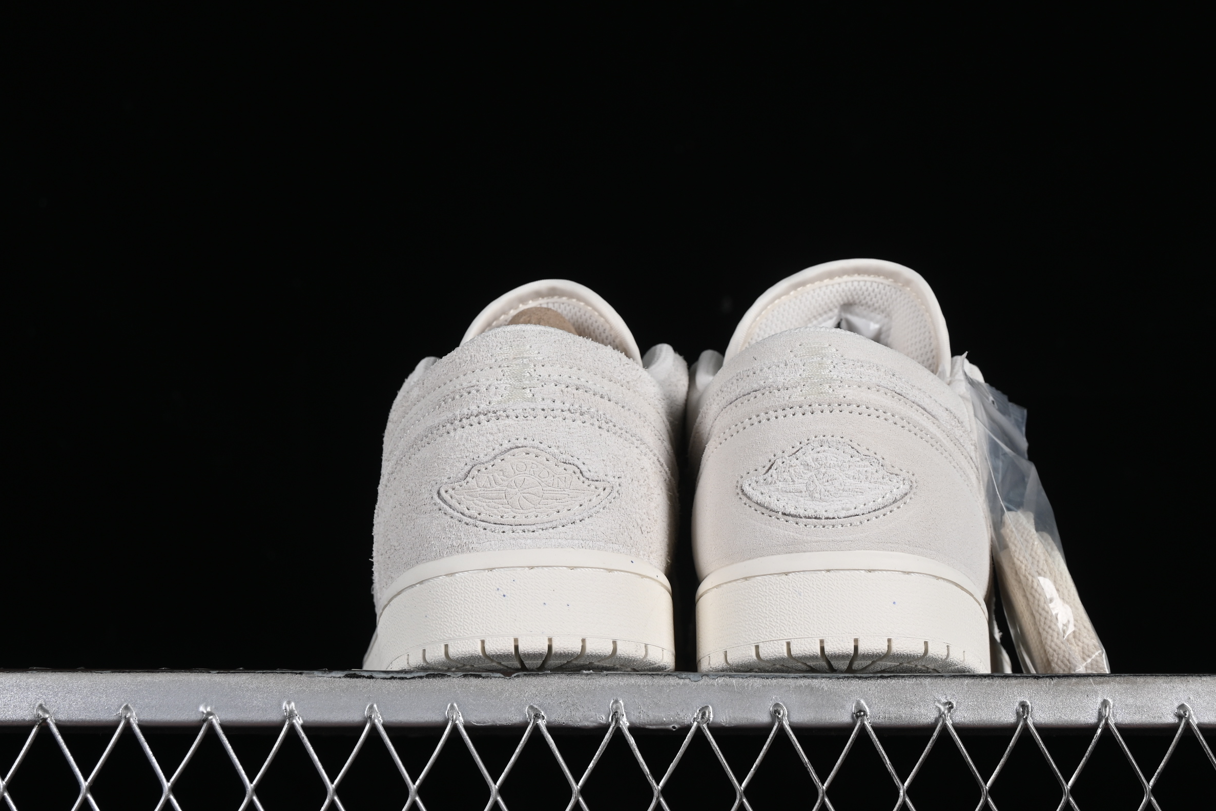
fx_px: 2972
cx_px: 693
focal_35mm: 88
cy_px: 382
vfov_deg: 15.5
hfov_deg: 23.1
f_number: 8
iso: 160
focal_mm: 50
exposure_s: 1/80
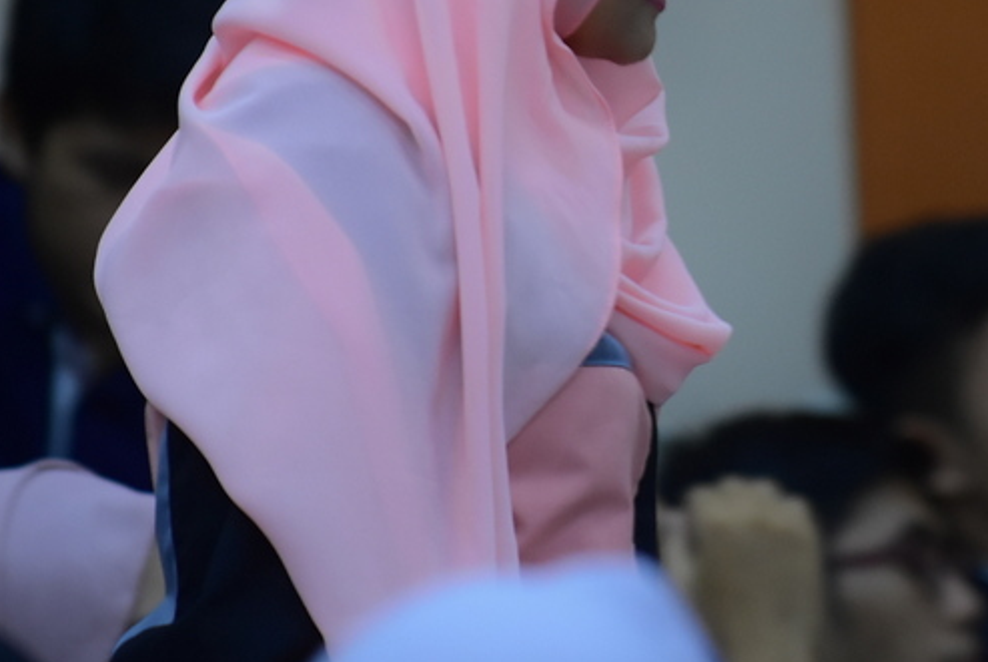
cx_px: 774
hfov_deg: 3.7
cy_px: 75
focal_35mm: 561
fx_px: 15414
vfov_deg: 2.5
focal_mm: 180
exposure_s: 1/160
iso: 2000
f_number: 2.8
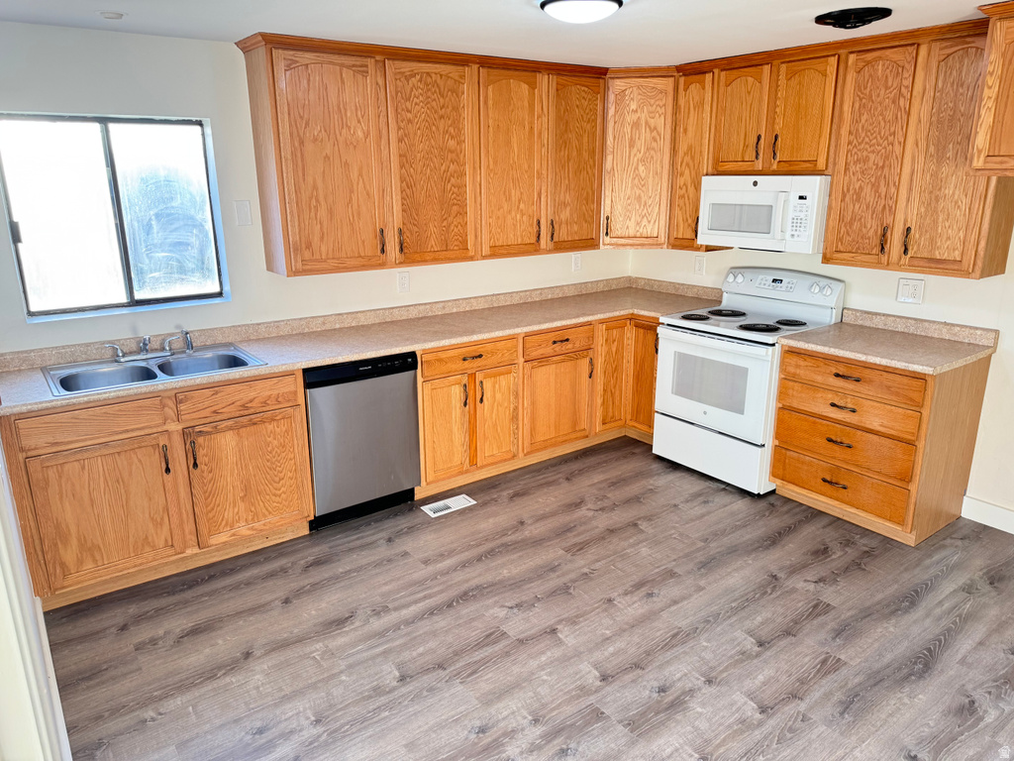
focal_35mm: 24
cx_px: 507
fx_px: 703
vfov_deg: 56.8
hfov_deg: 71.6
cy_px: 380
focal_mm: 6.76
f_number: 1.78
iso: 200
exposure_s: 1/121
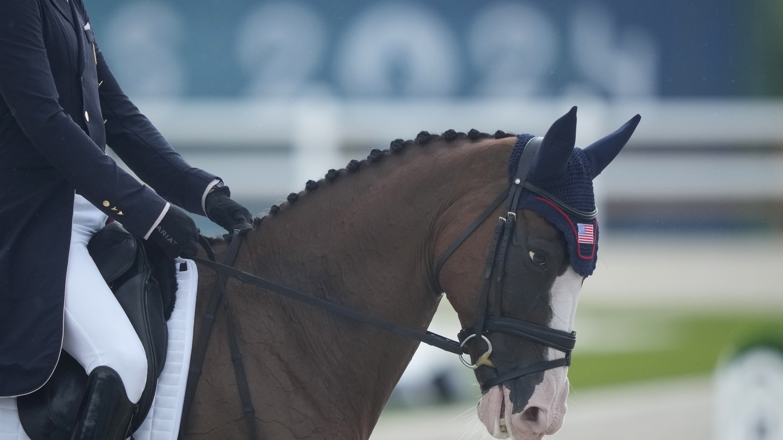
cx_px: 392
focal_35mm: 629
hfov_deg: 3.4
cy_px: 239
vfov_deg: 1.9
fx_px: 13059
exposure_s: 1/1600
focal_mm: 400
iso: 2000
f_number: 2.8
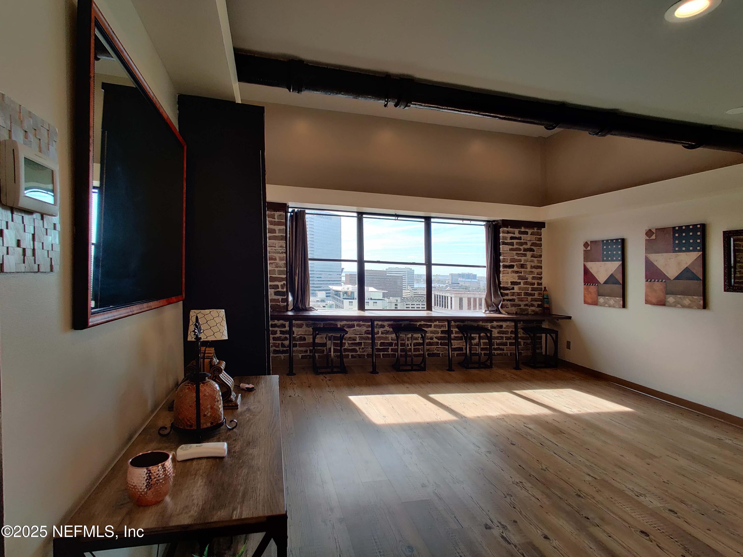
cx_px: 372
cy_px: 278
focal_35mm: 13
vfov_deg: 89.9
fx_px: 279
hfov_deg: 106.2
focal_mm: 2.25
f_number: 2.2
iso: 160
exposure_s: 1/100
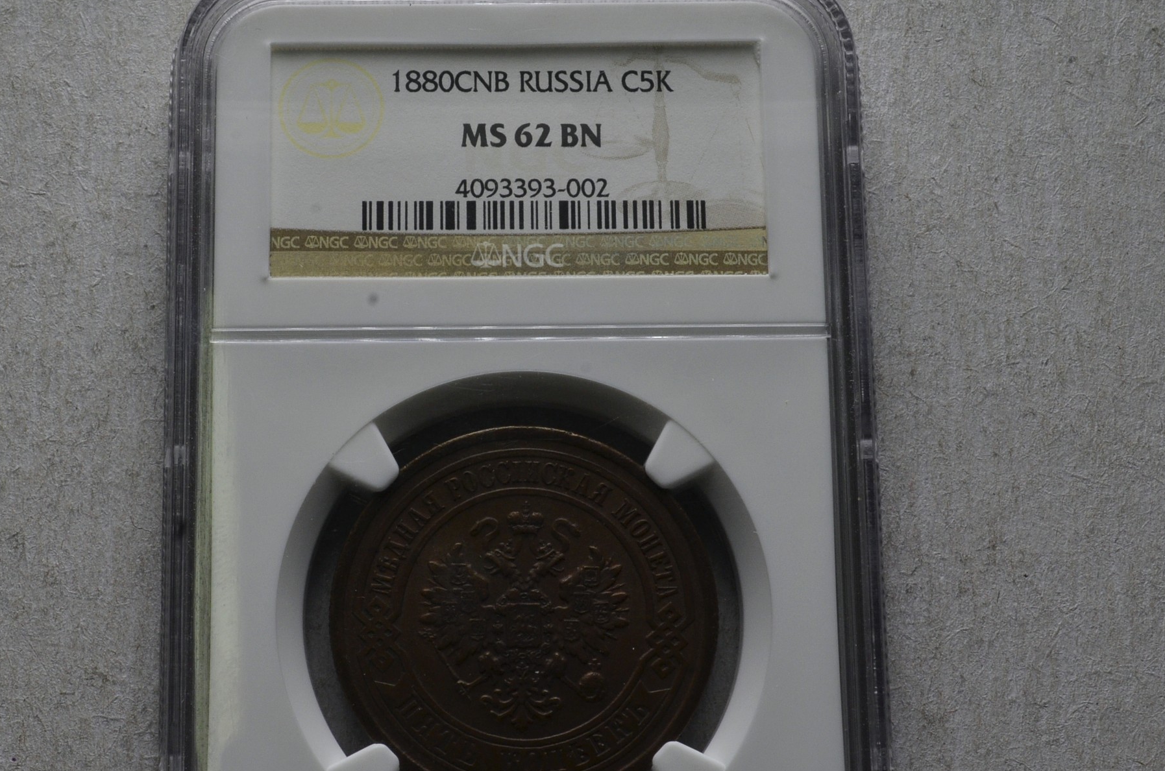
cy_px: 462
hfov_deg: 28.8
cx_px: 465
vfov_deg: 19.4
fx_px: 2261
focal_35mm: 70
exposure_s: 1/250
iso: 400
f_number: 14
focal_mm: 34
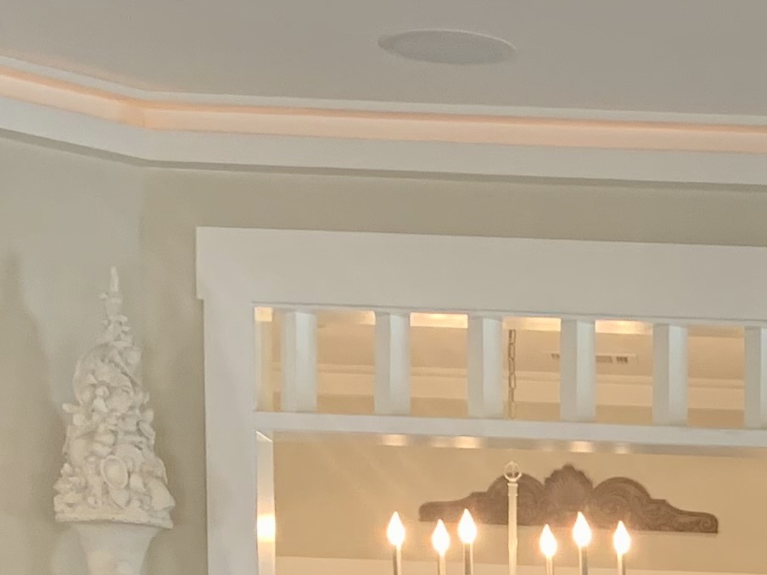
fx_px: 2570
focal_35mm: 116
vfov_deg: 11.5
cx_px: 950
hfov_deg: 16.2
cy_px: 1141
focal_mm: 4.25
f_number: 1.8
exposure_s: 1/60
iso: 125
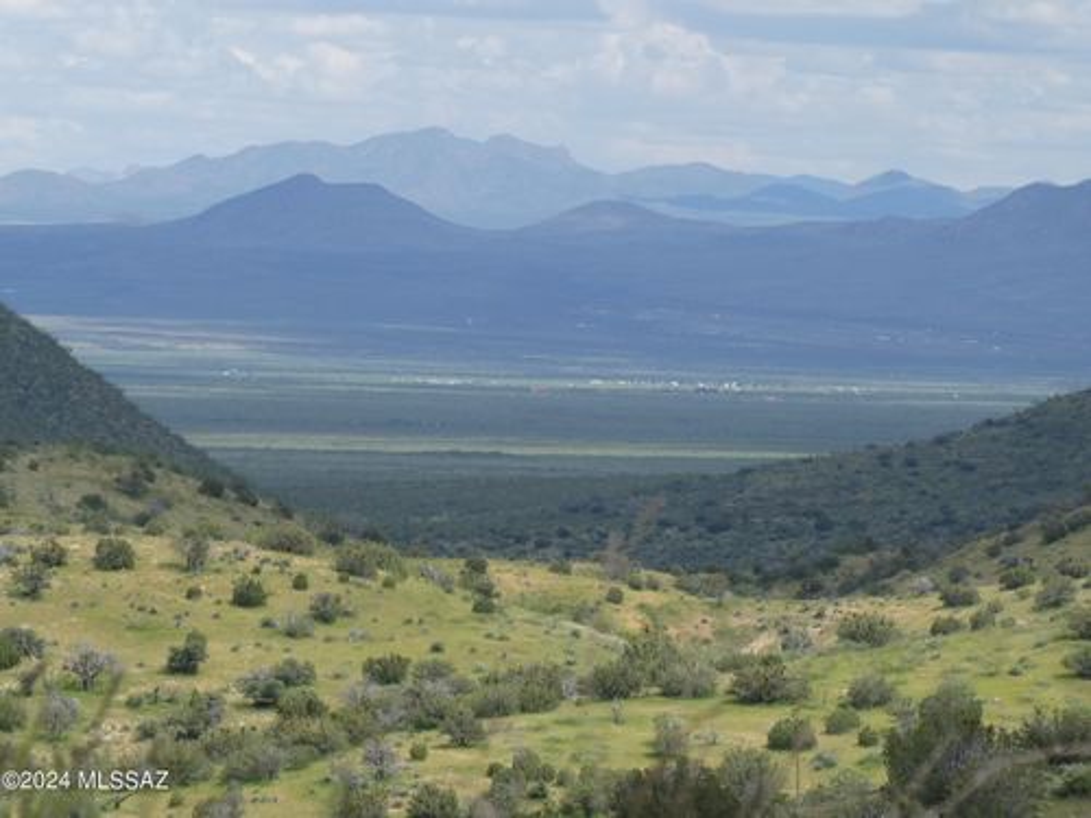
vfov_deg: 4.6
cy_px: 409
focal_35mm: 322
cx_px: 546
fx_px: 10149
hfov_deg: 6.2
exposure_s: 1/320
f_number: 5.9
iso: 80
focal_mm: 57.7
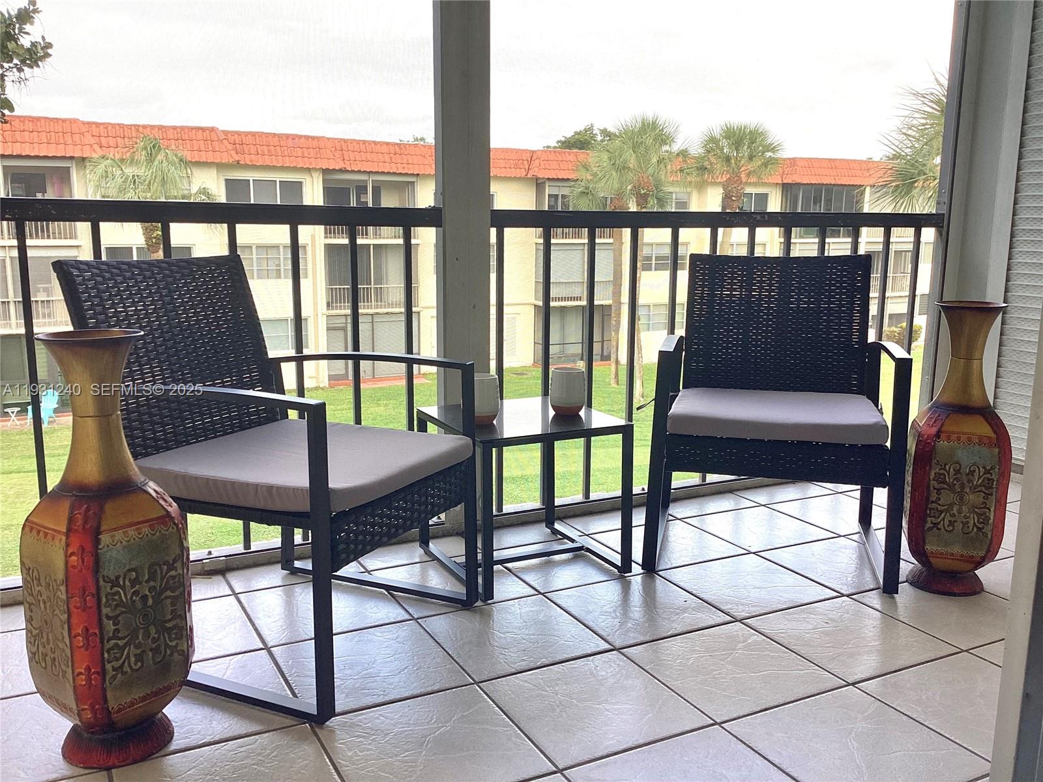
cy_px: 391
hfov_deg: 58.4
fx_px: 934
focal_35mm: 31
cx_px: 522
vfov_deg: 45.4
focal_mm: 3.3
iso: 25
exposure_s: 1/108
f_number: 2.4
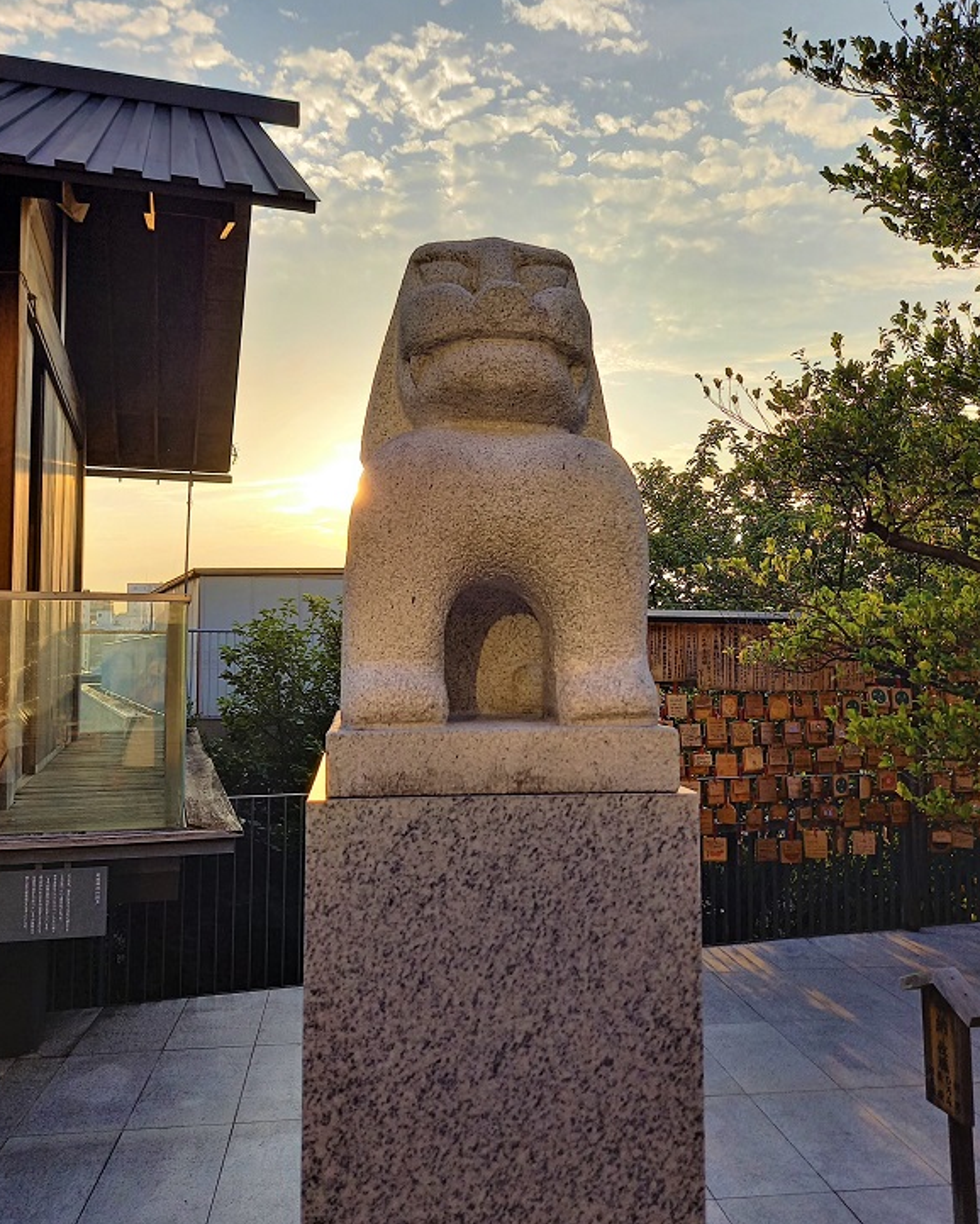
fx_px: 978
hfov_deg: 53.2
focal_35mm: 27
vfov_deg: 64.0
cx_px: 487
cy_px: 599
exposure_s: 1/370
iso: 50
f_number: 1.8
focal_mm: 4.65
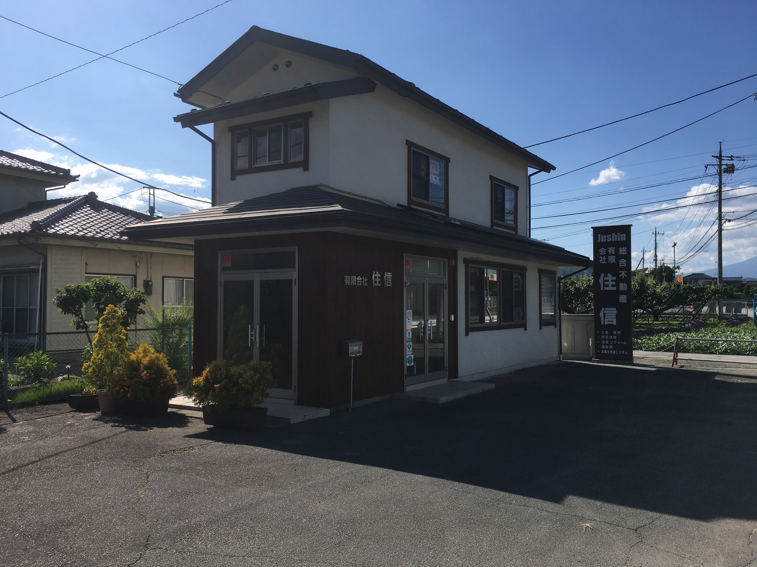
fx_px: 634
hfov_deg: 61.7
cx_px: 378
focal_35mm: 29
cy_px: 284
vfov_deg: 48.2
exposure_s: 1/2137
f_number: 2.2
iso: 25
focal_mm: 4.15
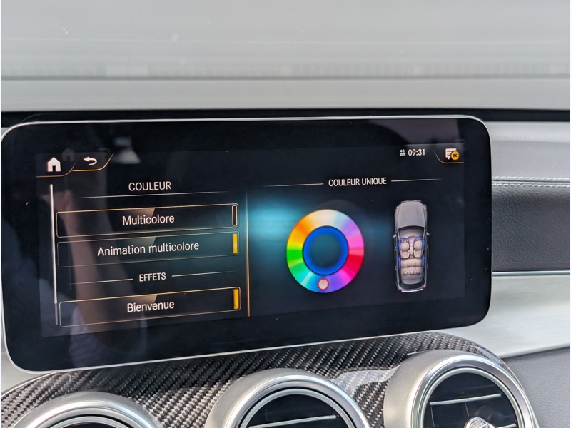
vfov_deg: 29.7
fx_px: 808
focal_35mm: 49
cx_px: 286
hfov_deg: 38.9
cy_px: 214
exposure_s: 1/578
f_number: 1.68
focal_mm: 6.9
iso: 199
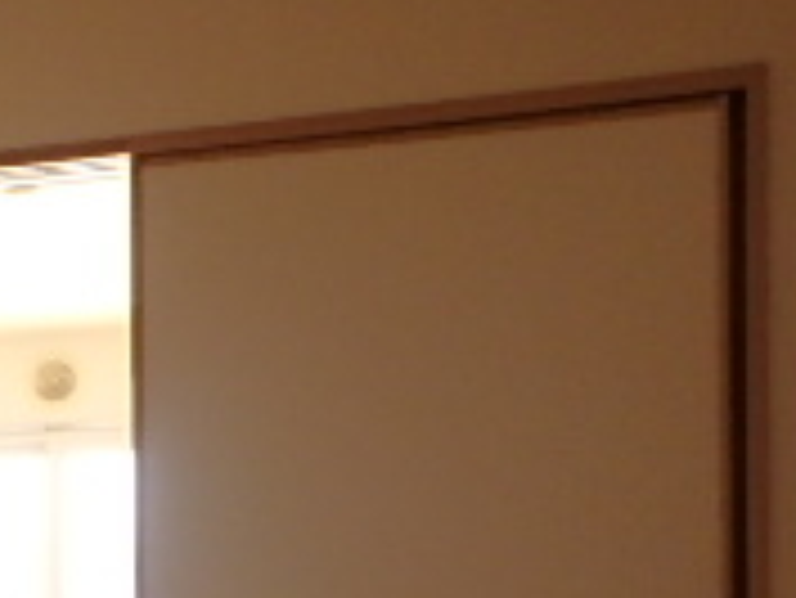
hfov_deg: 21.3
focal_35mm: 76
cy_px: 746
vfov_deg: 18.3
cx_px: -423
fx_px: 1749
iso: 200
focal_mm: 3.7
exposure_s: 1/40
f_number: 3.5
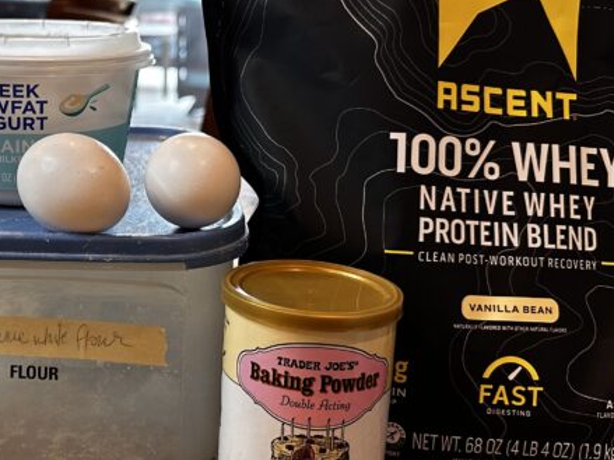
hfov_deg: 32.7
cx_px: 69
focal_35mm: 56
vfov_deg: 26.1
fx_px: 993
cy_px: 214
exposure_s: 1/60
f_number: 1.78
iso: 125
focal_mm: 6.86
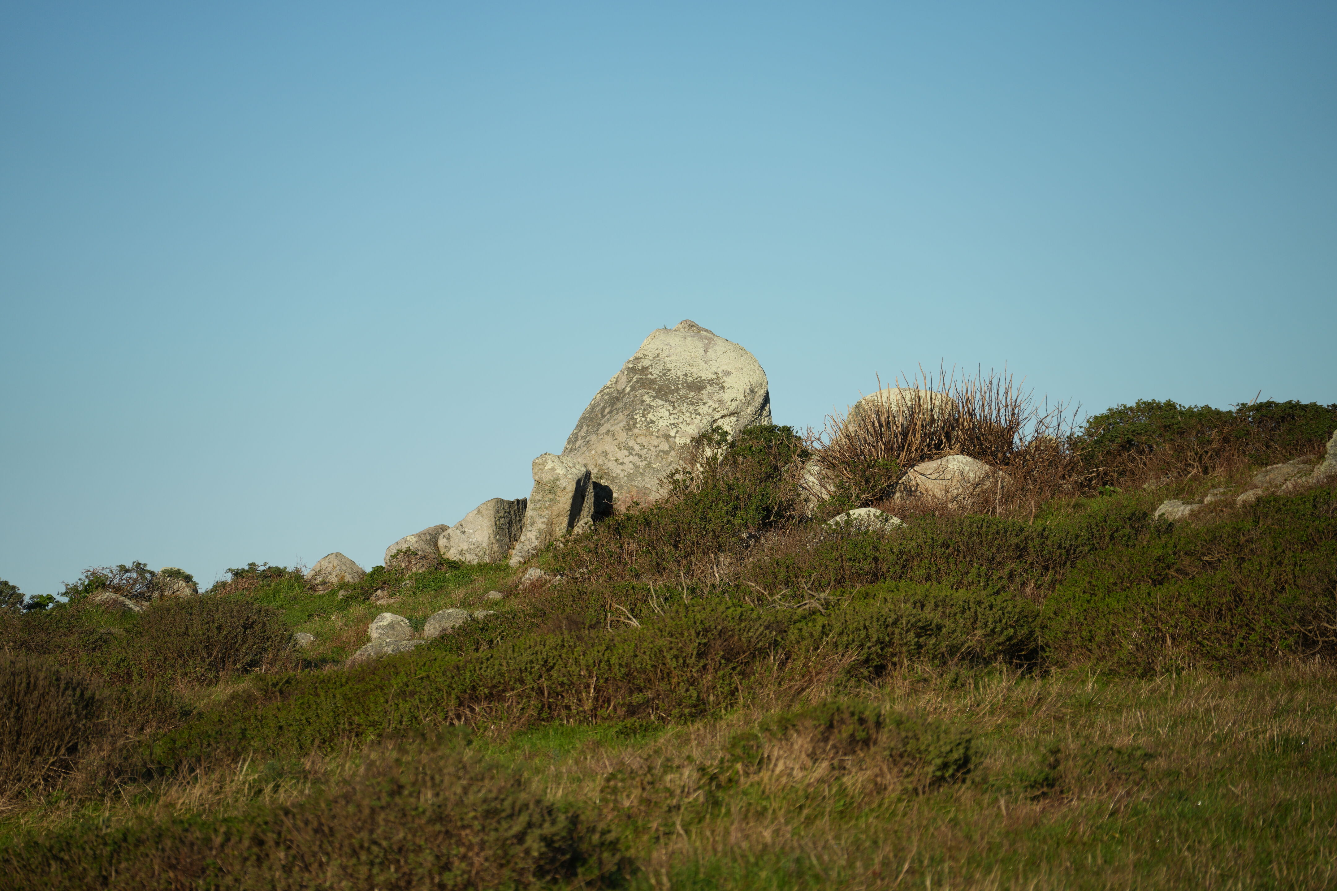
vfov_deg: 6.8
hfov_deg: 10.1
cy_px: 446
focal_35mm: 203
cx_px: 668
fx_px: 7539
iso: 160
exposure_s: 1/800
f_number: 7.1
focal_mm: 203
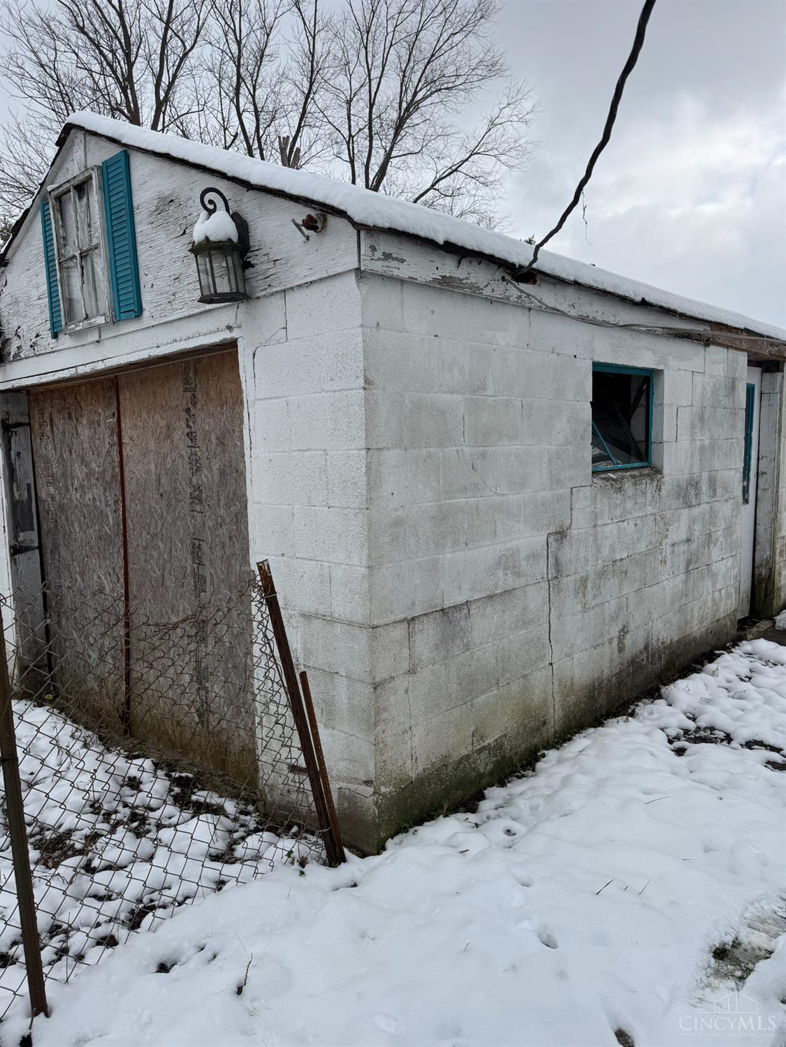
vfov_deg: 71.6
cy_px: 524
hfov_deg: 56.8
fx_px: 726
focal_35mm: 24
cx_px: 393
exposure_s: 1/4310
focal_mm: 6.76
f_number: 1.78
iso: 80
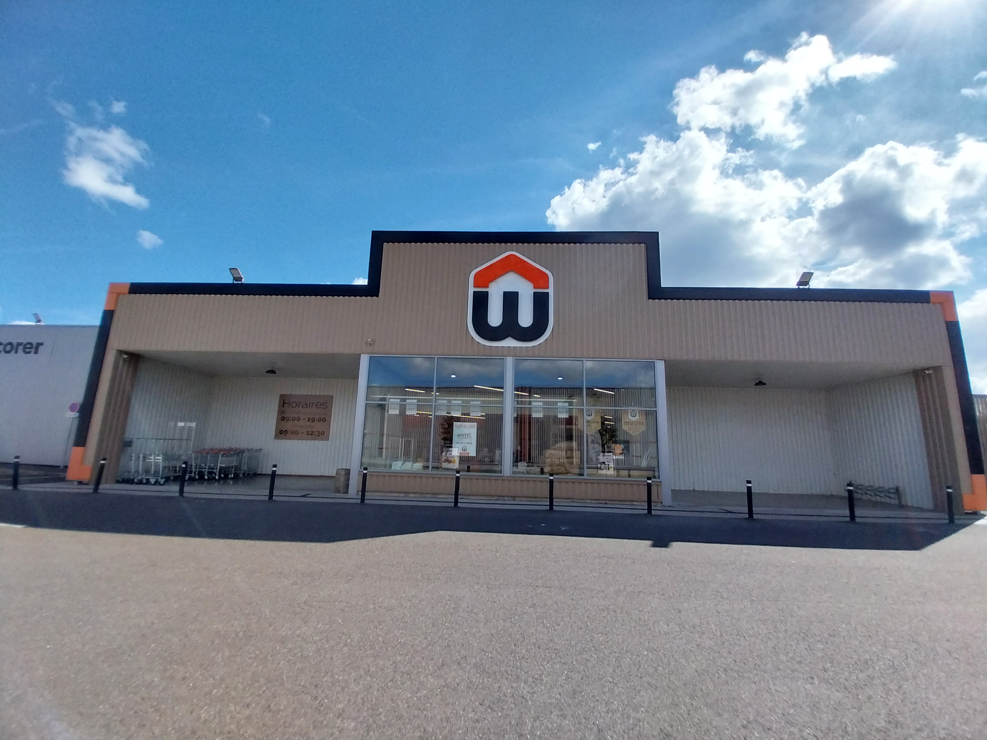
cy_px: 370
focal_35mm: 13
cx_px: 494
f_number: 2.2
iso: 64
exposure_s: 1/1491
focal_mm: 1.13
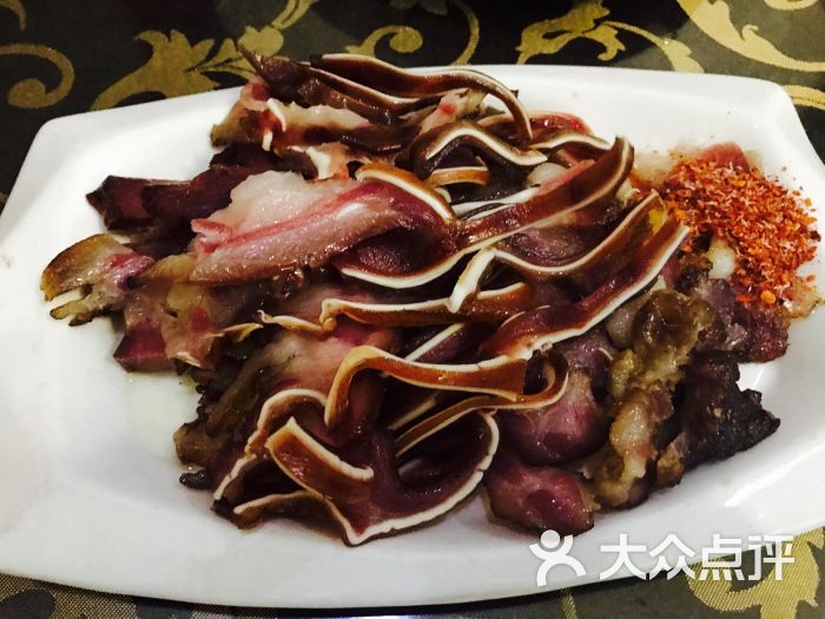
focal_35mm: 28
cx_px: 412
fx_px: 667
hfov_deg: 63.4
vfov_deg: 49.7
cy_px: 310
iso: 100
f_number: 1.8
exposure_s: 1/5
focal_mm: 3.99
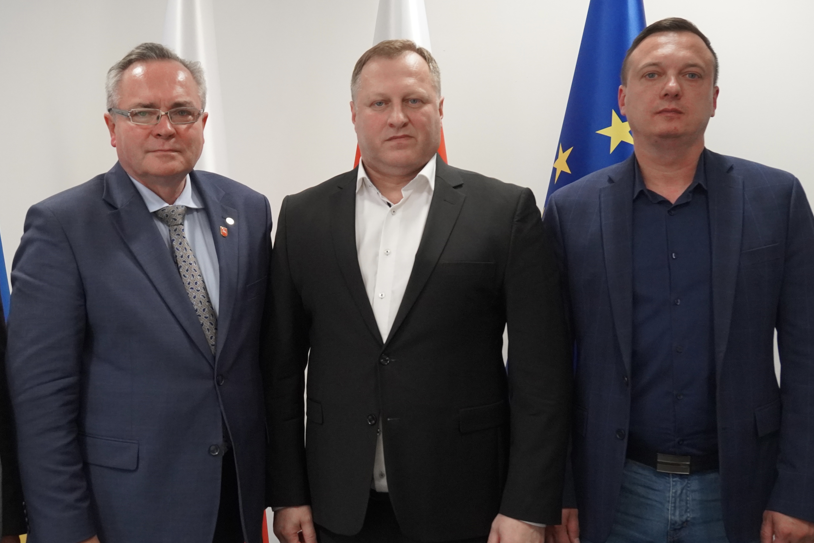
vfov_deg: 28.8
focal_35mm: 47
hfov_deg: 41.7
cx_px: 284
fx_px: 1057
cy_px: 302
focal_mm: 21
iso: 2000
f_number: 4
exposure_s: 1/160
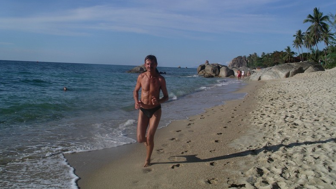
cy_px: 74
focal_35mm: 41
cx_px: 167
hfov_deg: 49.4
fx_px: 365
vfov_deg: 28.9
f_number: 7.9
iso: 64
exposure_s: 1/400
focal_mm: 7.8
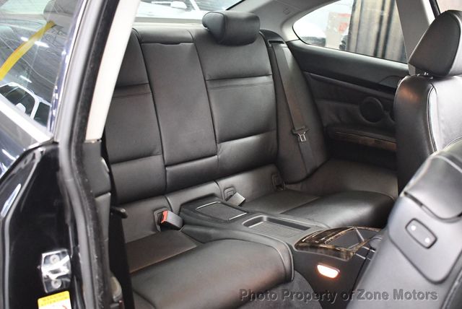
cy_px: 154
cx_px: 231
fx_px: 462
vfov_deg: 36.9
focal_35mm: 36
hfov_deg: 53.1
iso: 5600
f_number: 3.5
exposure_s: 1/60
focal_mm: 18
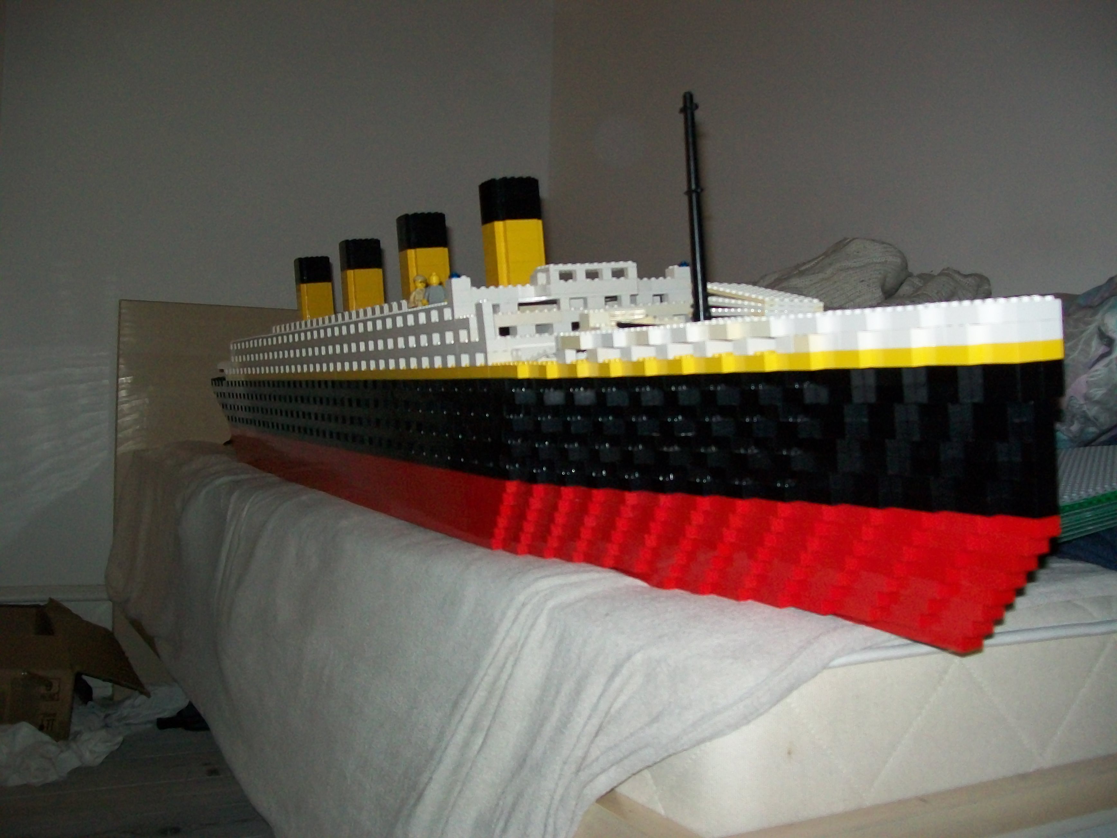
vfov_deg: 39.7
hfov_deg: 51.4
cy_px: 419
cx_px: 558
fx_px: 1162
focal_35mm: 36
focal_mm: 6
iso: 160
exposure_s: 1/60
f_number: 2.7
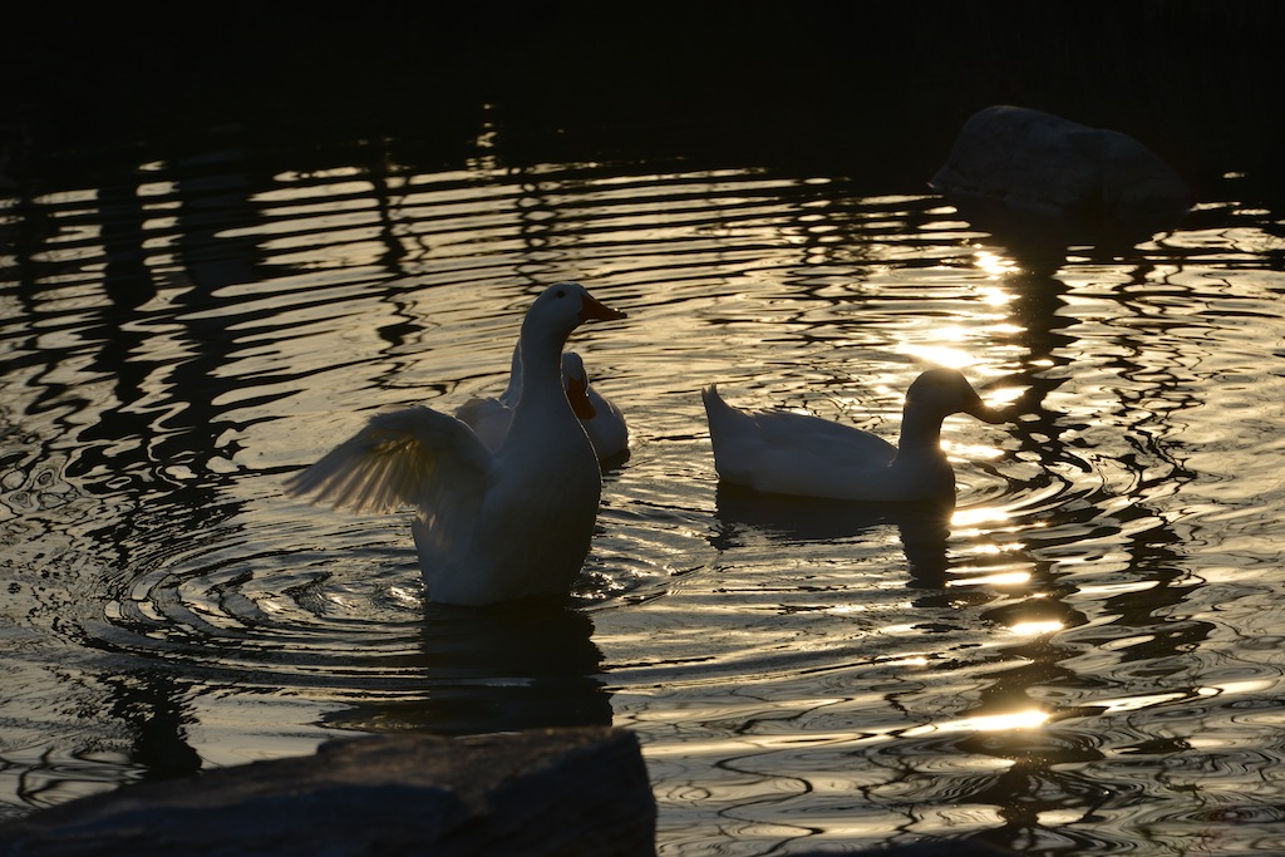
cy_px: 428
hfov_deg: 10.3
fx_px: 7139
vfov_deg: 6.9
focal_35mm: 200
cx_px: 642
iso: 200
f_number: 11
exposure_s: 1/800
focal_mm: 200
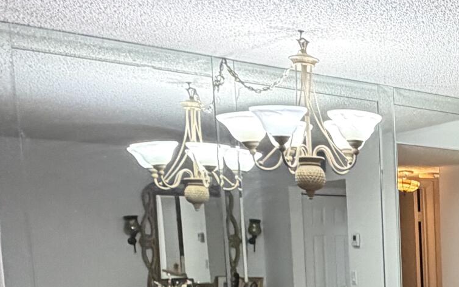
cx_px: 635
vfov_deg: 20.8
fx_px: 738
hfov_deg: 27.3
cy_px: 328
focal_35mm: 59
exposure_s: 1/60
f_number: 2.2
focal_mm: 2.22
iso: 320
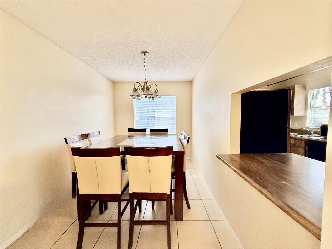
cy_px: 124
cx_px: 166
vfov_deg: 85.7
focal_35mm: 14
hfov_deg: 102.1
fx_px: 134
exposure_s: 1/126
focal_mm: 2.22
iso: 250
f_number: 2.2
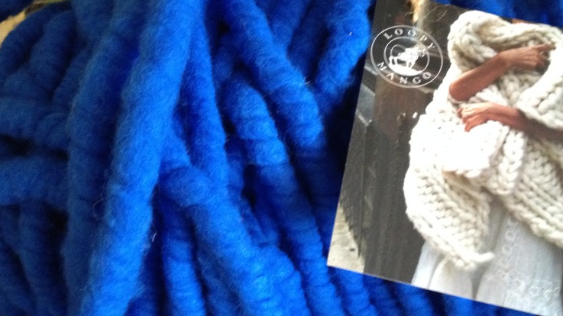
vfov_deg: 22.6
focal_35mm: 53
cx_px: 296
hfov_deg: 39.2
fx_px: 791
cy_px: 128
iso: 320
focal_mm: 4.28
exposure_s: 1/17
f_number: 2.4
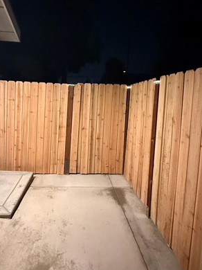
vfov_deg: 73.2
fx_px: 179
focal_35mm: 23
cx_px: 84
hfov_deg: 58.5
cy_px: 109
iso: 1250
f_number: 2.2
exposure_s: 1/40
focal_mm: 2.22
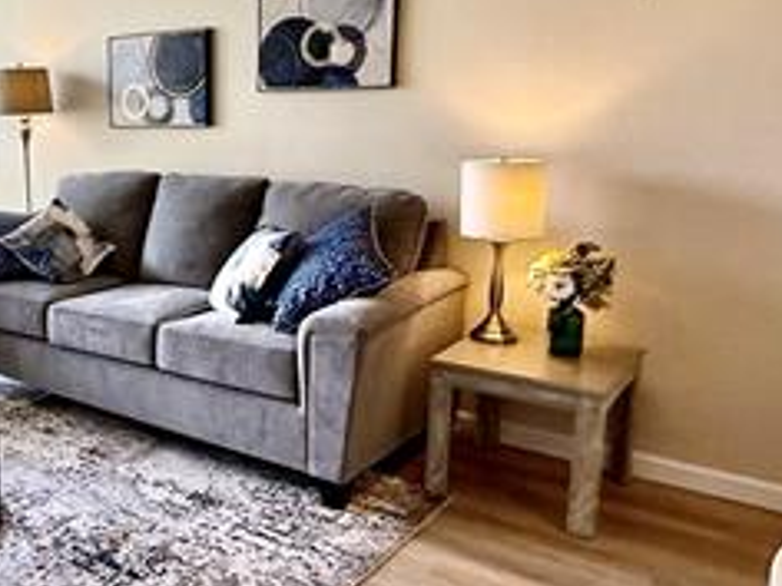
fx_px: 858
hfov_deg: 43.8
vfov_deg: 37.6
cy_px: 248
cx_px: 50
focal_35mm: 38
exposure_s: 1/120
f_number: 2.2
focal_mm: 2.22
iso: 80
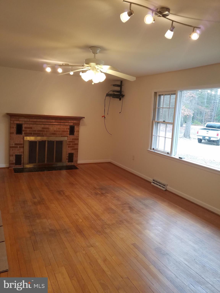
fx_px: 220
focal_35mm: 26
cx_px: 110
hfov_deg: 53.1
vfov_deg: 67.3
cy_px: 146
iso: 100
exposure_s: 1/120
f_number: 1.7
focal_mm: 4.2
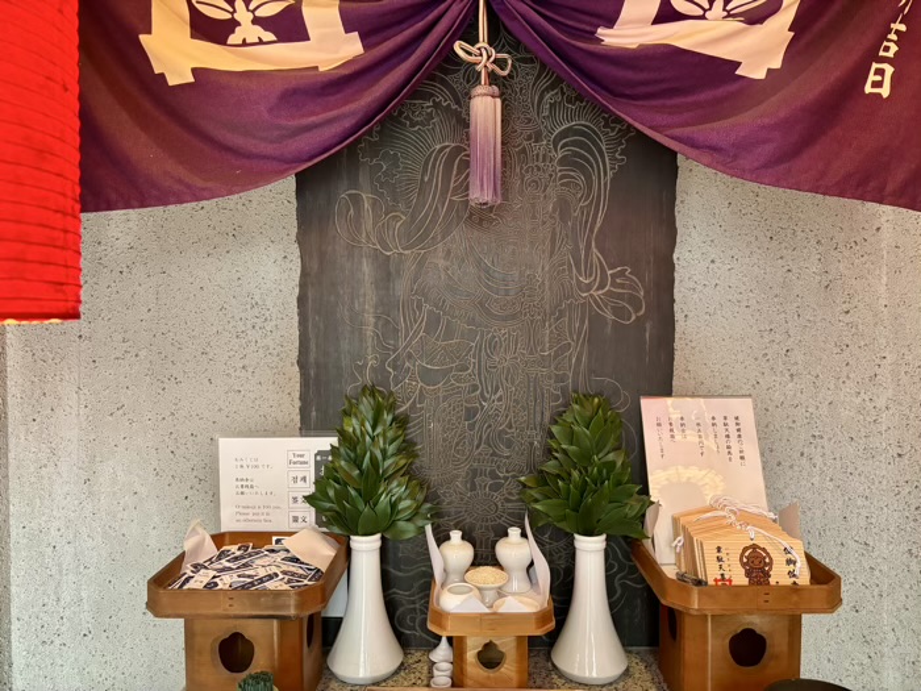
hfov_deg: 67.3
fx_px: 692
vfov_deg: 53.1
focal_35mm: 26
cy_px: 346
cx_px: 460
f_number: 1.6
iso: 500
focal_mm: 5.96
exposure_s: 1/50
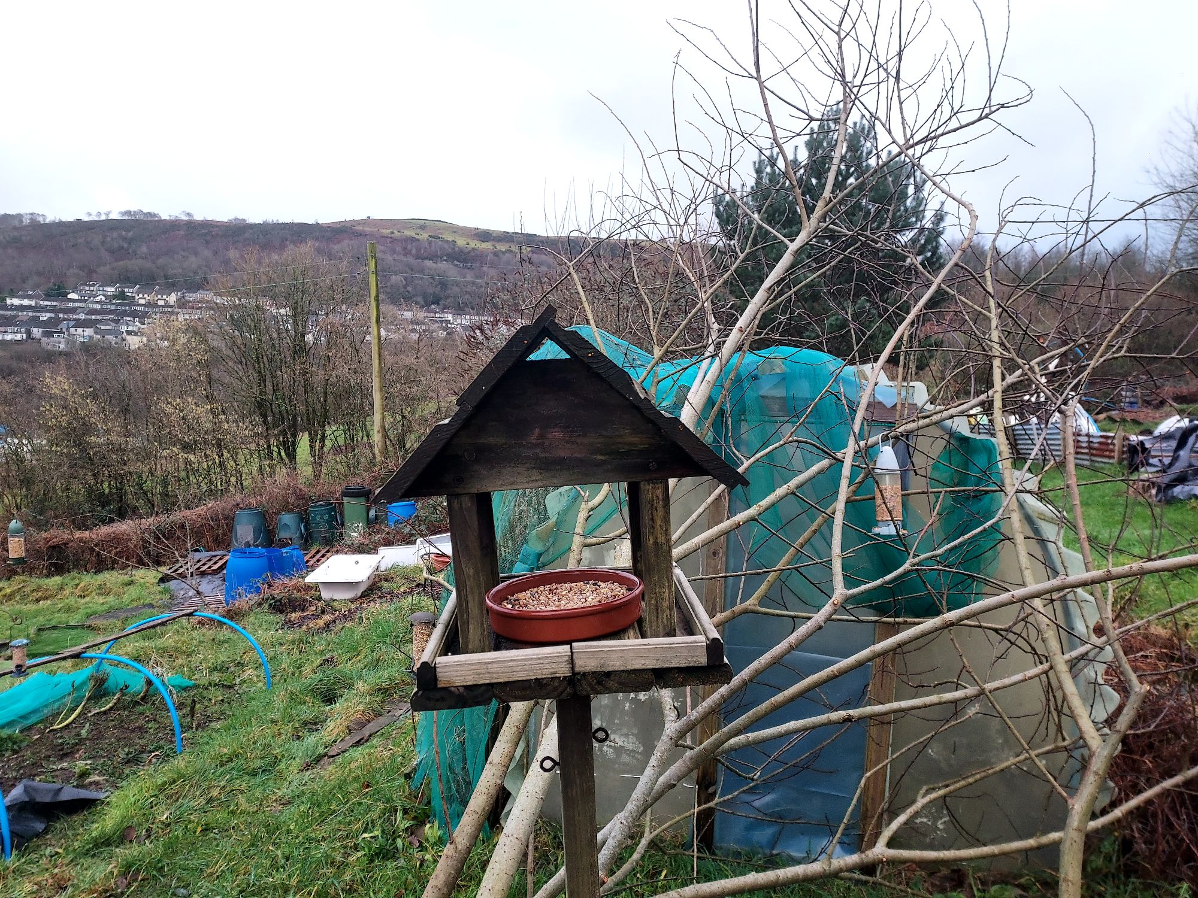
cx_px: 599
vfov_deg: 56.8
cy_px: 449
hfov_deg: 71.6
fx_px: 831
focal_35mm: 24
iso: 80
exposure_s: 1/120
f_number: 1.8
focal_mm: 4.6
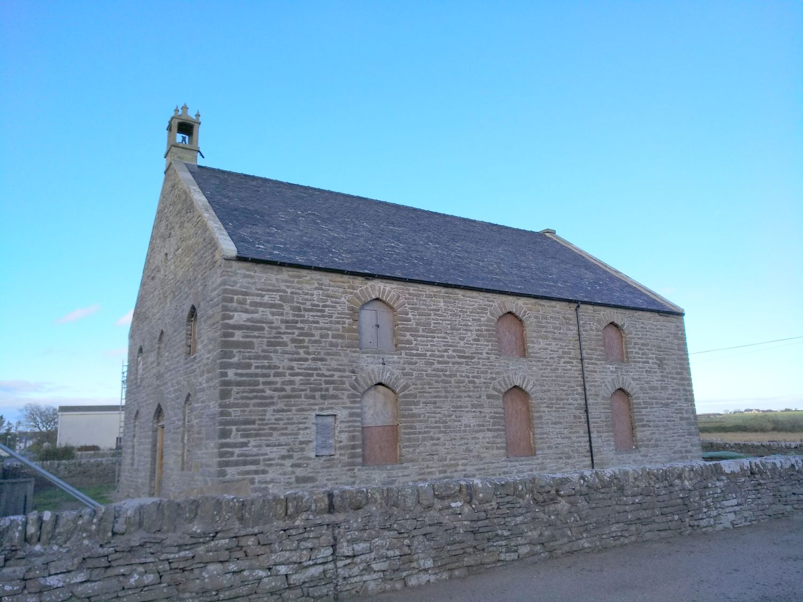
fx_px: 510
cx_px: 402
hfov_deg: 76.4
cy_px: 301
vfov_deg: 61.1
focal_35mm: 22
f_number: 2.2
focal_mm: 3.81
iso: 125
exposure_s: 1/568
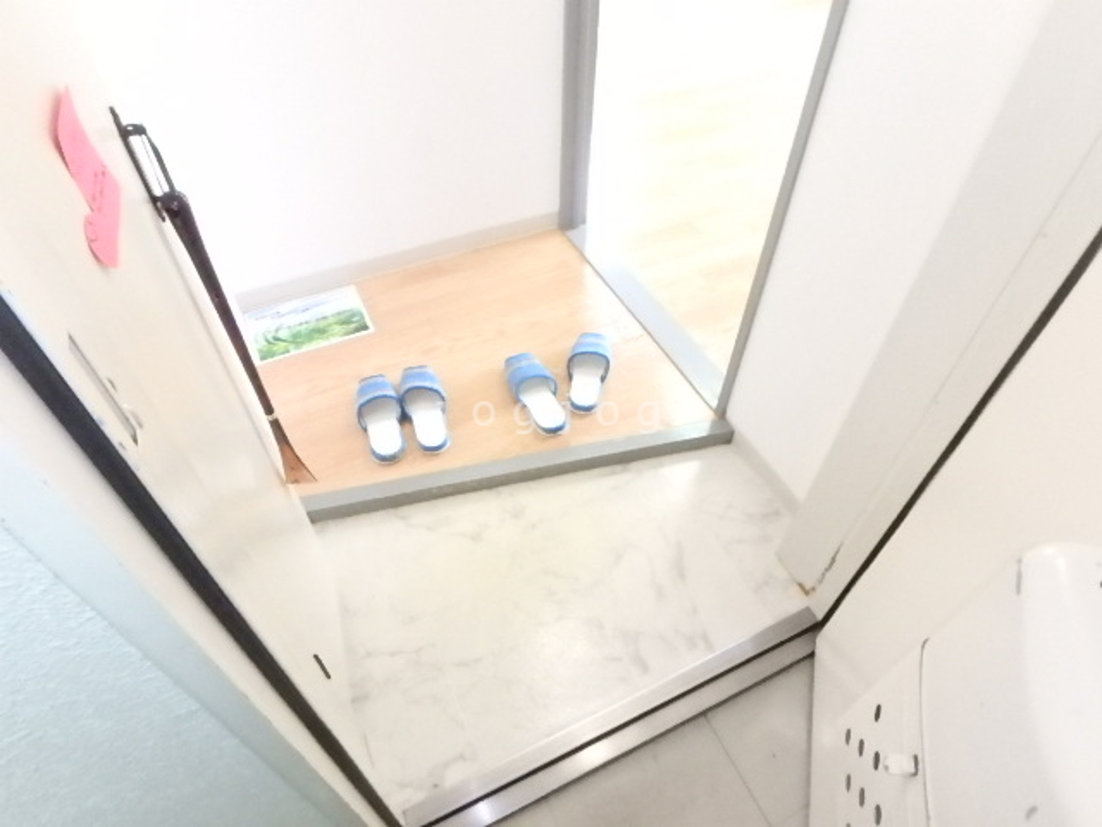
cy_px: 414
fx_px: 669
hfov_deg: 79.0
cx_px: 551
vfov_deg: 63.4
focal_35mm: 21
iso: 1600
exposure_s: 1/8
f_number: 6
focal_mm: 3.7
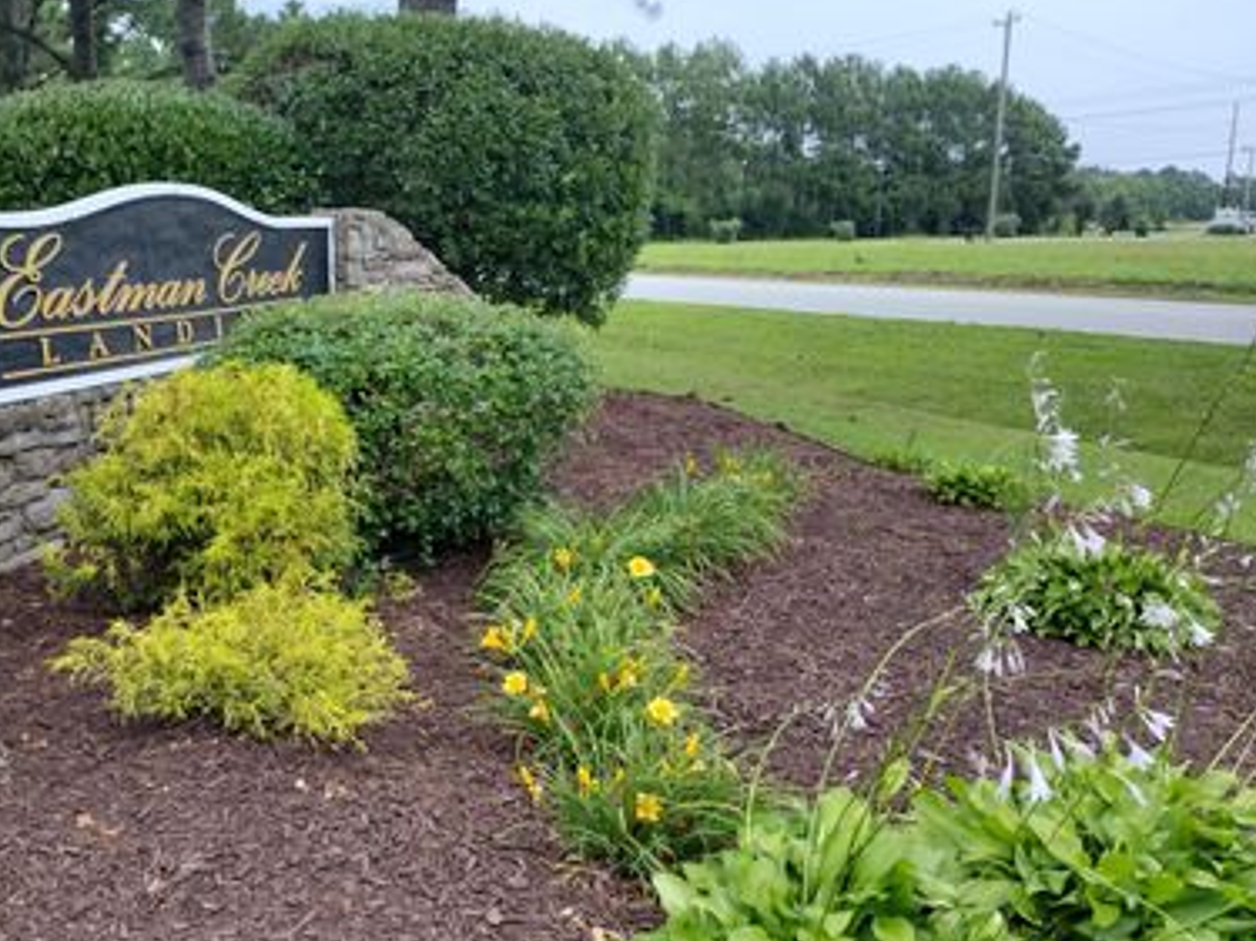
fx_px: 1306
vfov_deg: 39.4
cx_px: 559
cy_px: 578
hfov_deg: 51.3
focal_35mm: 36
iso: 100
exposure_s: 1/252
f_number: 1.7
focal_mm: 4.71
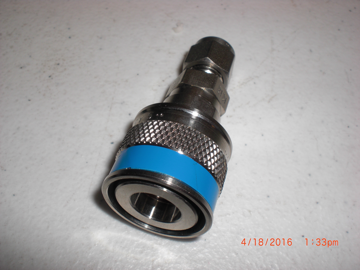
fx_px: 395
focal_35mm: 38
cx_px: 180
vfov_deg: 37.7
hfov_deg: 49.0
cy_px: 135
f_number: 5.6
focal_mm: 6.3
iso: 64
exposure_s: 1/60
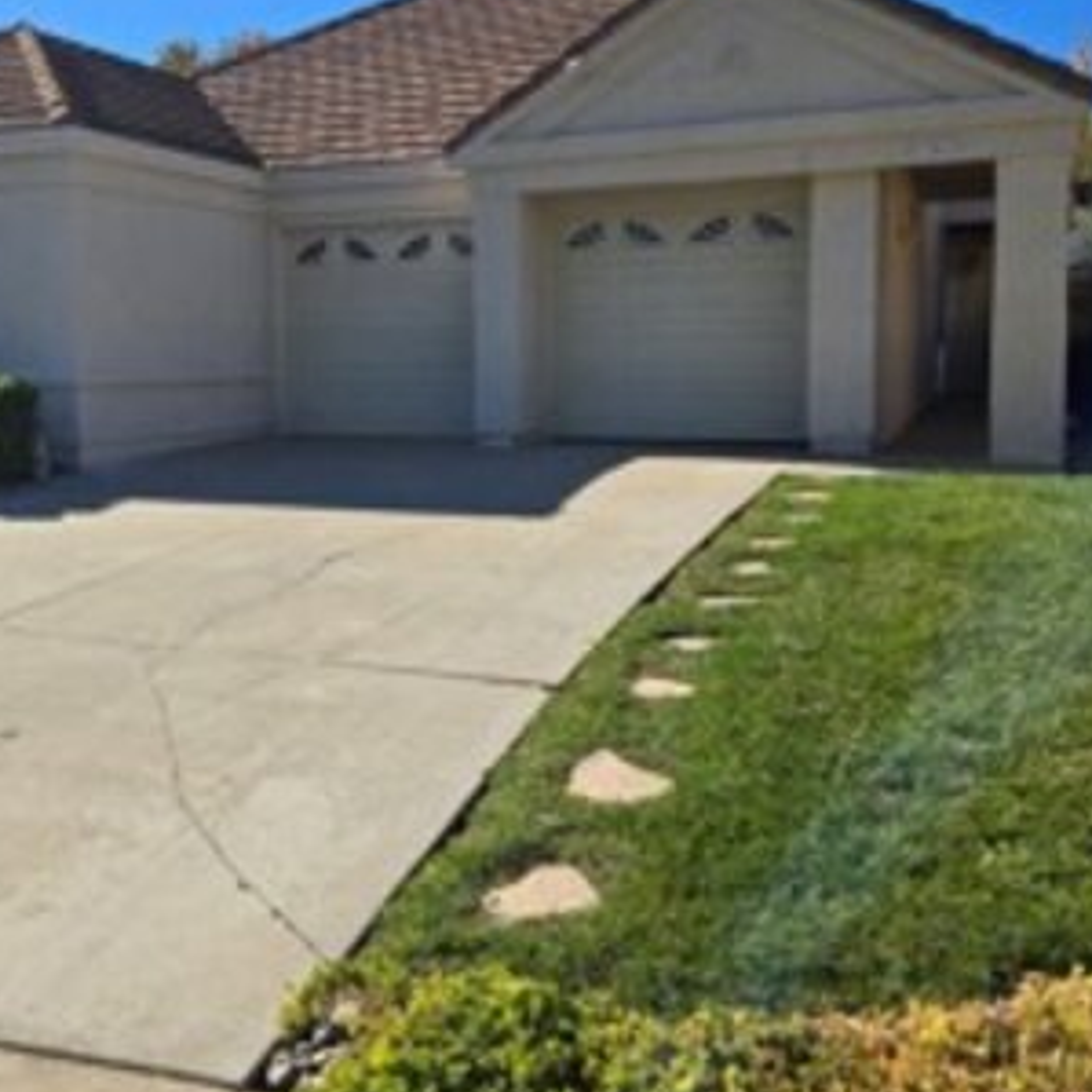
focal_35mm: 38
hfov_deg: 43.4
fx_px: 1356
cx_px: 389
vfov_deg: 43.7
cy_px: 446
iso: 25
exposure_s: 1/2346
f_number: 1.8
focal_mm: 5.4
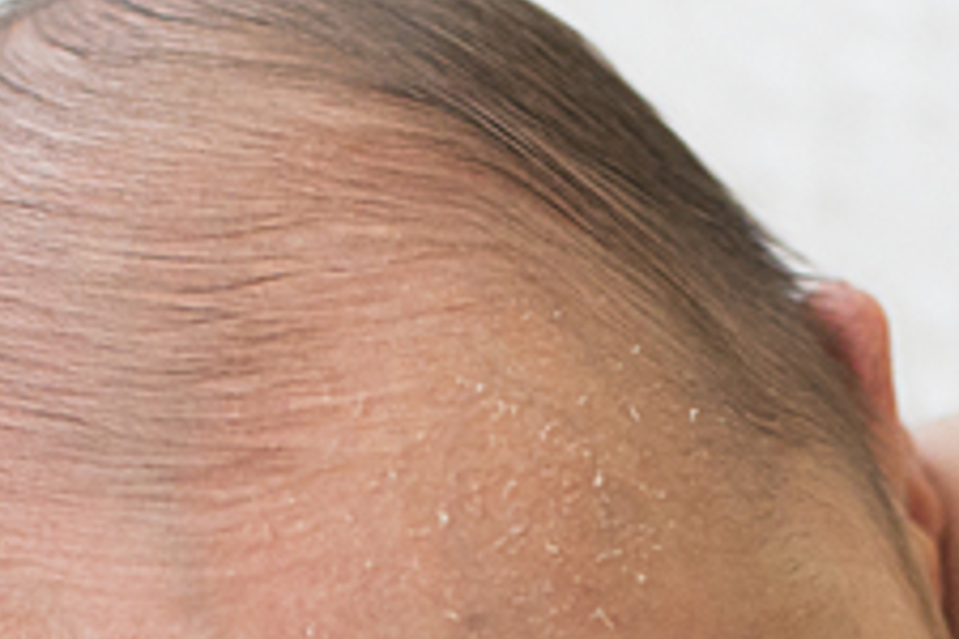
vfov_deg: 5.1
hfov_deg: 7.7
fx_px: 7112
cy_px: 1259
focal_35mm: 267
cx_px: 699
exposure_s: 1/160
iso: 1600
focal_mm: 50
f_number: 3.2
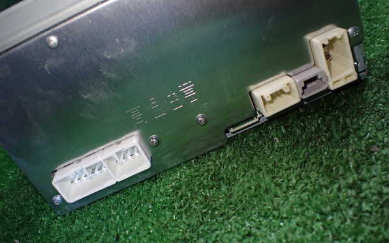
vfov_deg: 39.5
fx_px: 339
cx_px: 195
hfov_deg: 59.6
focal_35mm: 32
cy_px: 126
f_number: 2.3
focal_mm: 5.4
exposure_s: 1/125
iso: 500
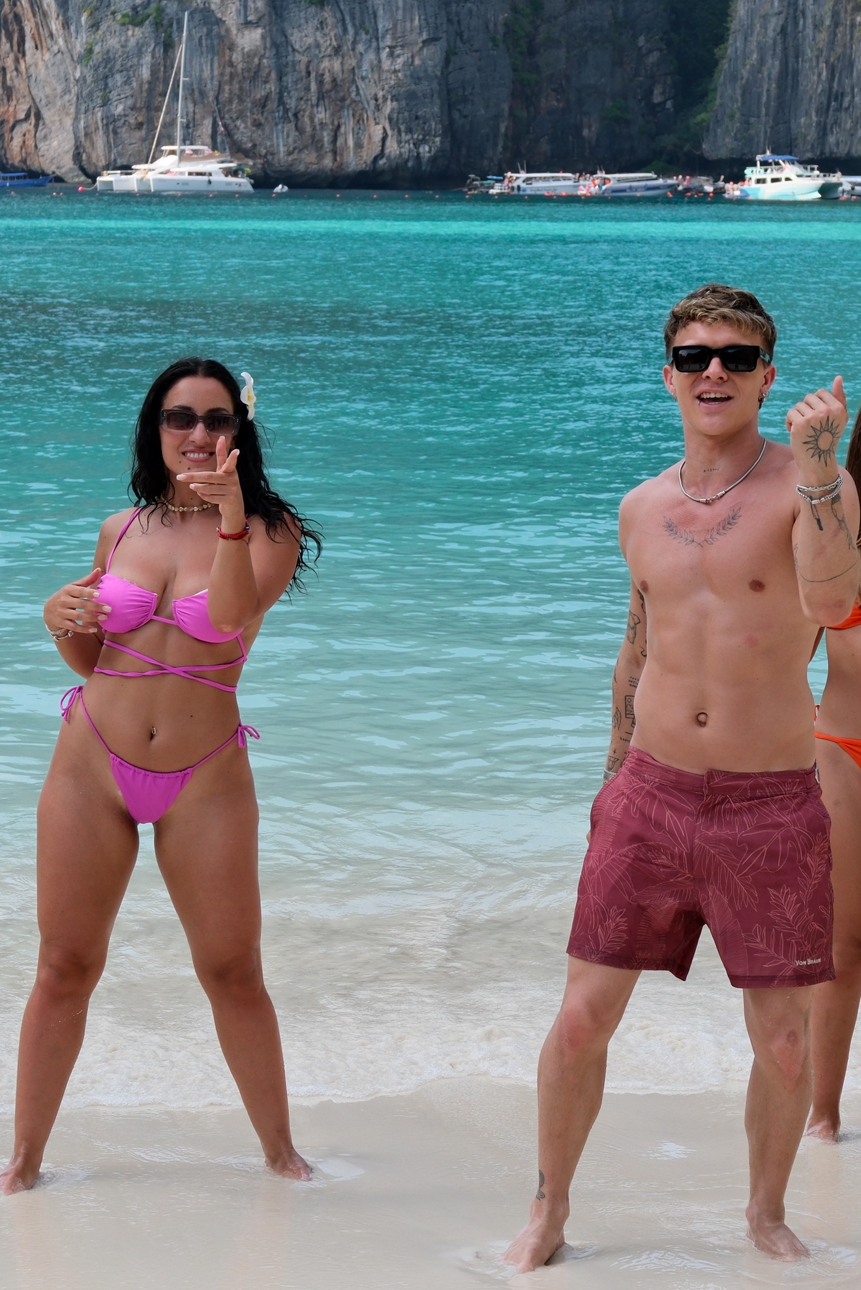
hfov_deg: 14.1
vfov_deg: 21.0
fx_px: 3478
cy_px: 490
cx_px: 400
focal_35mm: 97
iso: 250
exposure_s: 1/550
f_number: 5.6
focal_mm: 33.3
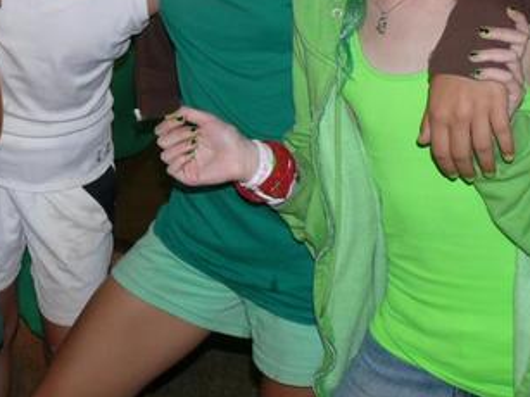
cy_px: 67
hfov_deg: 25.7
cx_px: 31
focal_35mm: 73
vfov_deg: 19.9
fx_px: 1117
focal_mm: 7.4
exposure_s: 1/30
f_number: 2.8
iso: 100
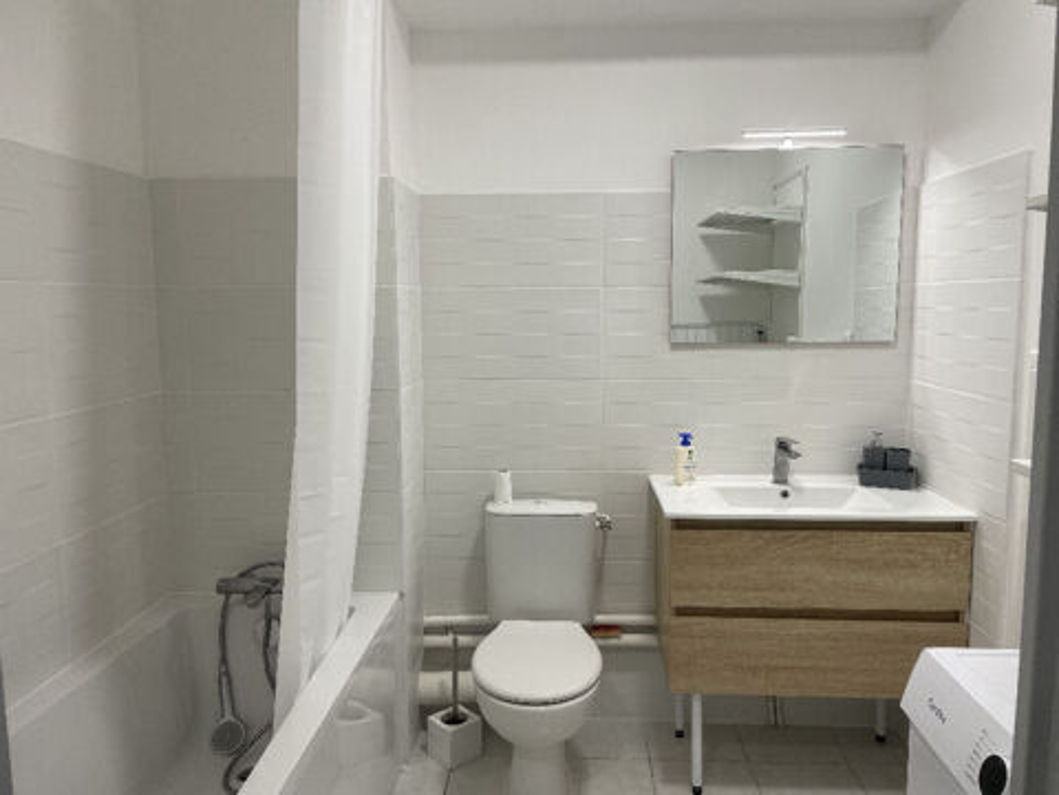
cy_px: 398
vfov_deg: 53.1
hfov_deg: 67.3
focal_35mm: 26
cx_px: 530
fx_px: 795
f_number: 1.6
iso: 50
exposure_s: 1/100
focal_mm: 4.2
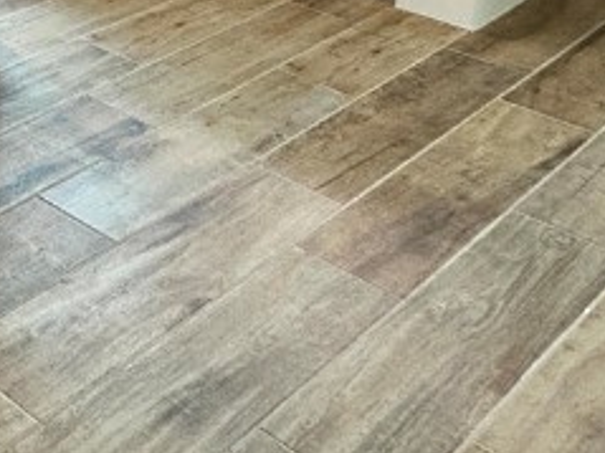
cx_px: -499
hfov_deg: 21.0
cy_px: -413
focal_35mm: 60
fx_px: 1048
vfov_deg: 18.1
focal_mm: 2.22
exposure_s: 1/120
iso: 80
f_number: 2.2
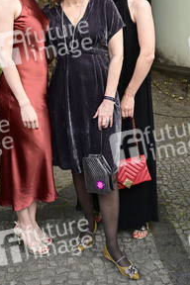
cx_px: 70
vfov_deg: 44.1
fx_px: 346
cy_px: 94
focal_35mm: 44
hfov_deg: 30.6
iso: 1000
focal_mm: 31.5
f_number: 7.1
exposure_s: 1/200
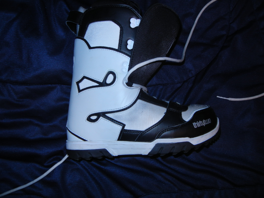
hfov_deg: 60.0
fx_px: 229
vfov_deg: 46.8
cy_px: 99
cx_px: 132
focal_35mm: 30
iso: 200
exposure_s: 1/30
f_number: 3.5
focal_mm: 5.4
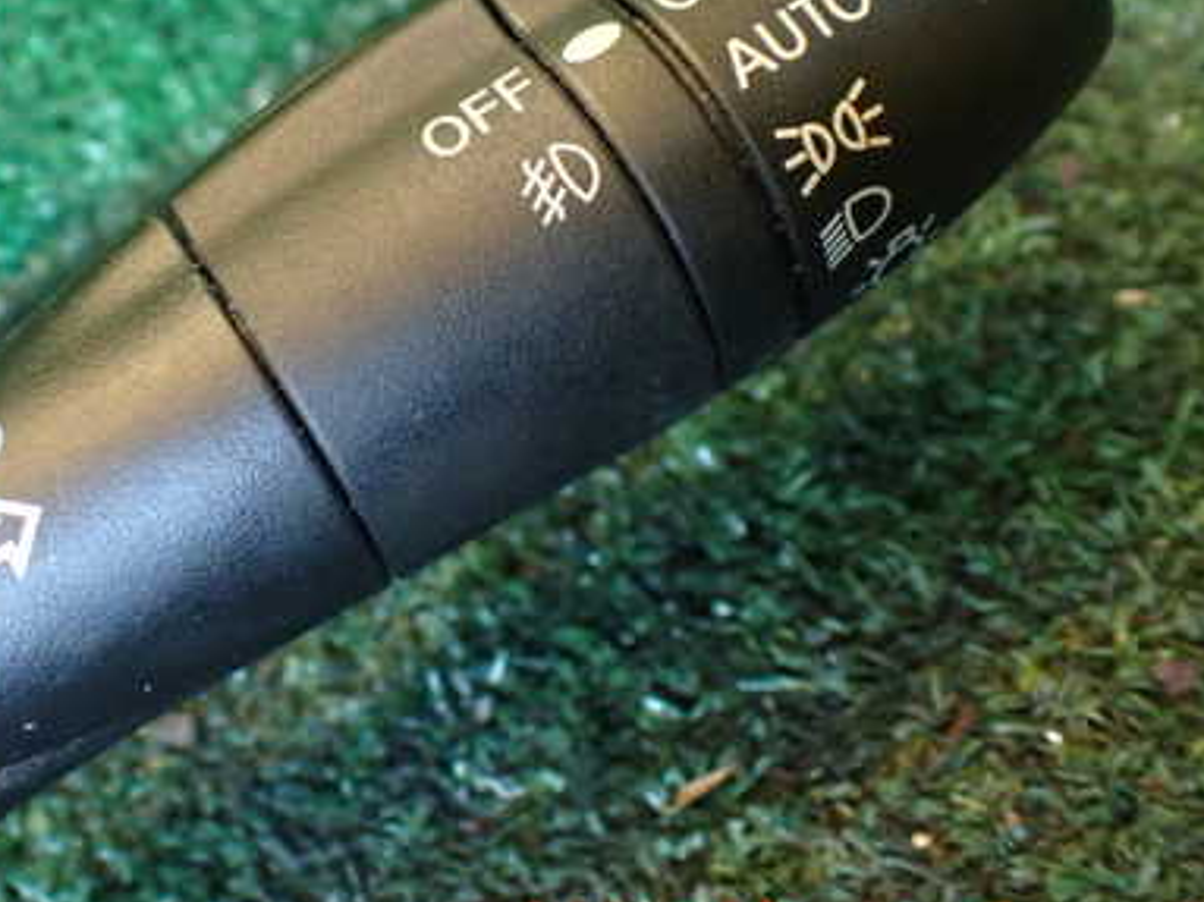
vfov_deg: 30.5
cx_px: 295
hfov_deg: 39.3
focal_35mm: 47
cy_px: 267
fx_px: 1634
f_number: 2.3
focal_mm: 5.4
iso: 800
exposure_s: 1/30
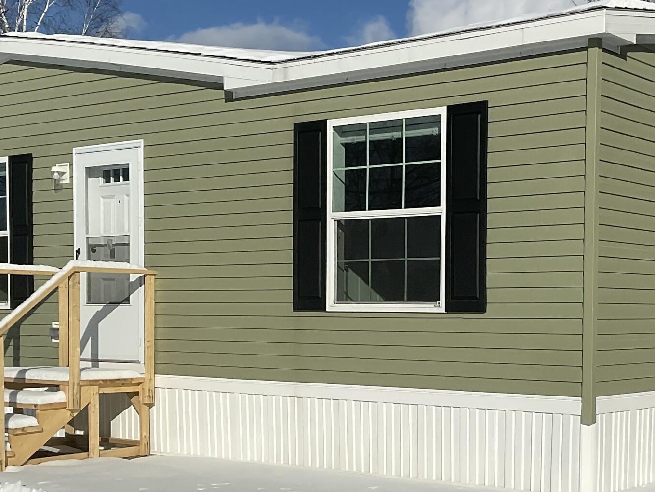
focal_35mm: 64
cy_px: 352
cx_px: 397
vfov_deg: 22.8
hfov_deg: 30.2
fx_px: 1211
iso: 20
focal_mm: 3
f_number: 1.8
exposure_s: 1/7407
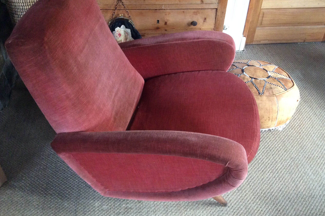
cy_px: 96
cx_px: 164
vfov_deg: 38.8
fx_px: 307
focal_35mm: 34
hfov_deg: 55.8
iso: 250
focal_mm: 3.3
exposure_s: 1/25
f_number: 2.4
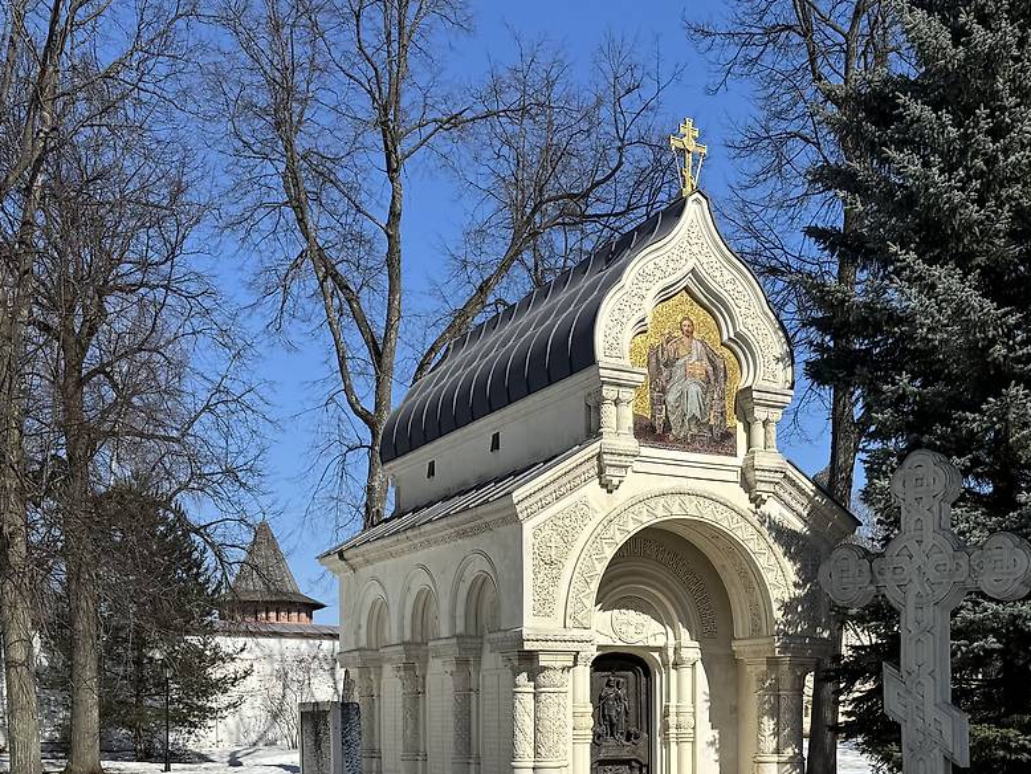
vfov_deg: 38.5
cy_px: 468
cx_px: 632
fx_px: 1102
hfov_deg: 49.7
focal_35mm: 37
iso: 80
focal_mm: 6.76
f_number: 1.78
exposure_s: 1/5348
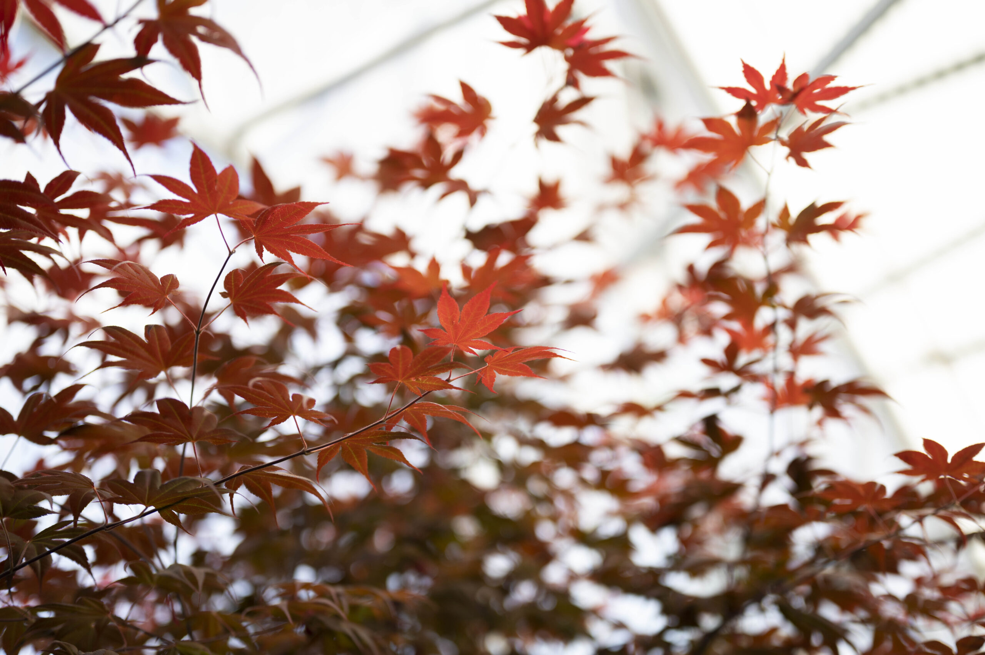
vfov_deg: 27.0
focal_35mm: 50
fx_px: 1367
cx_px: 492
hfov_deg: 39.6
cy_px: 328
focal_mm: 50
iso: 250
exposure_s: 1/2000
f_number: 1.8
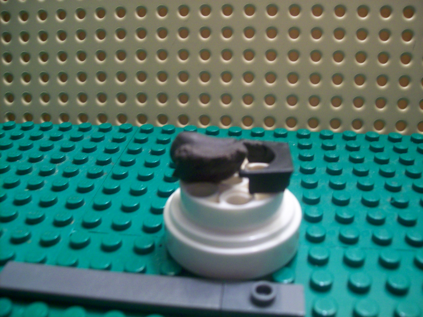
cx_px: 212
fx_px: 440
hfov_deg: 51.4
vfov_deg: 39.7
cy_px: 158
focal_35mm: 36
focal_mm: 6
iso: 160
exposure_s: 1/15.7
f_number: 2.7
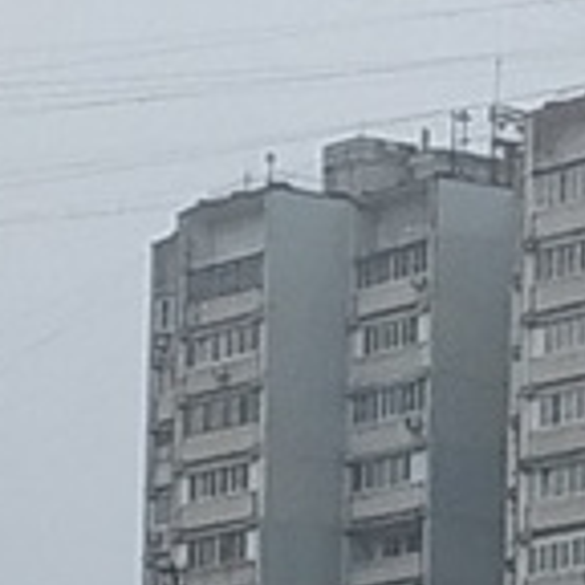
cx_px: 1962
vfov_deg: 8.3
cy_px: 213
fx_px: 4034
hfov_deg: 7.1
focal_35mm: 211
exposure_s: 1/169
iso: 100
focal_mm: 3.94
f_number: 1.9
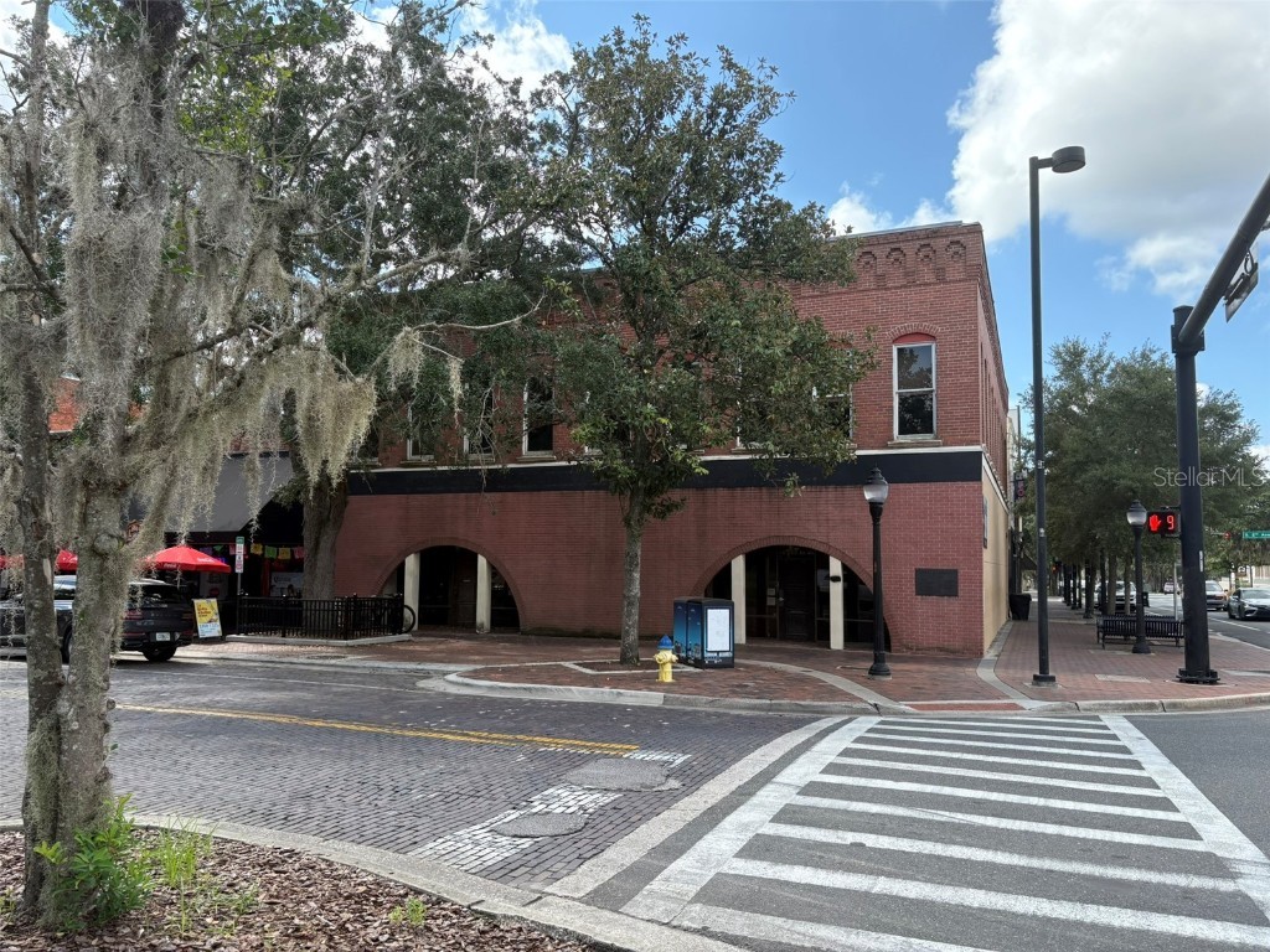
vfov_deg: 53.1
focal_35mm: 26
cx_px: 635
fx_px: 954
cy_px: 476
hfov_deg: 67.3
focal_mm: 5.96
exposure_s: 1/1239
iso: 64
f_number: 1.6
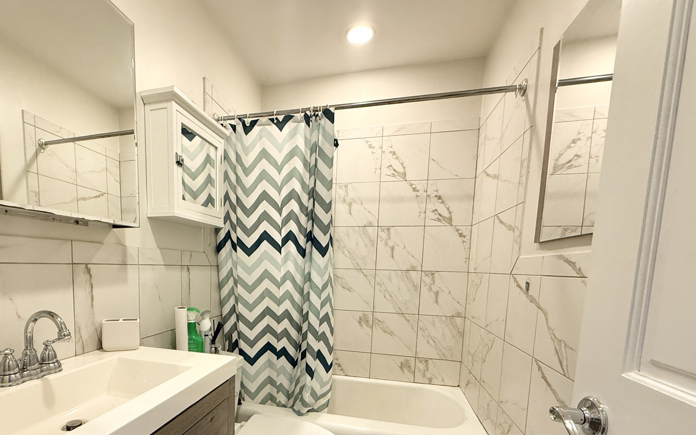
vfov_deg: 62.9
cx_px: 278
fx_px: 341
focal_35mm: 18
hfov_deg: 89.9
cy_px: 299
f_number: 2.2
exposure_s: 1/60
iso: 320
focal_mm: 2.22
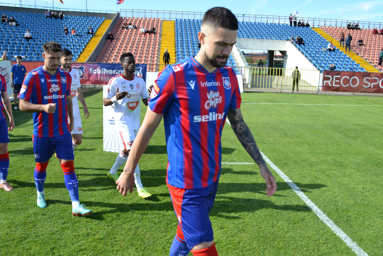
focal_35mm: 33
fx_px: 351
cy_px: 128
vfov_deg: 40.0
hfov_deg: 57.2
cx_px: 192
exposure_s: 1/200
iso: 100
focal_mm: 22
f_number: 7.1
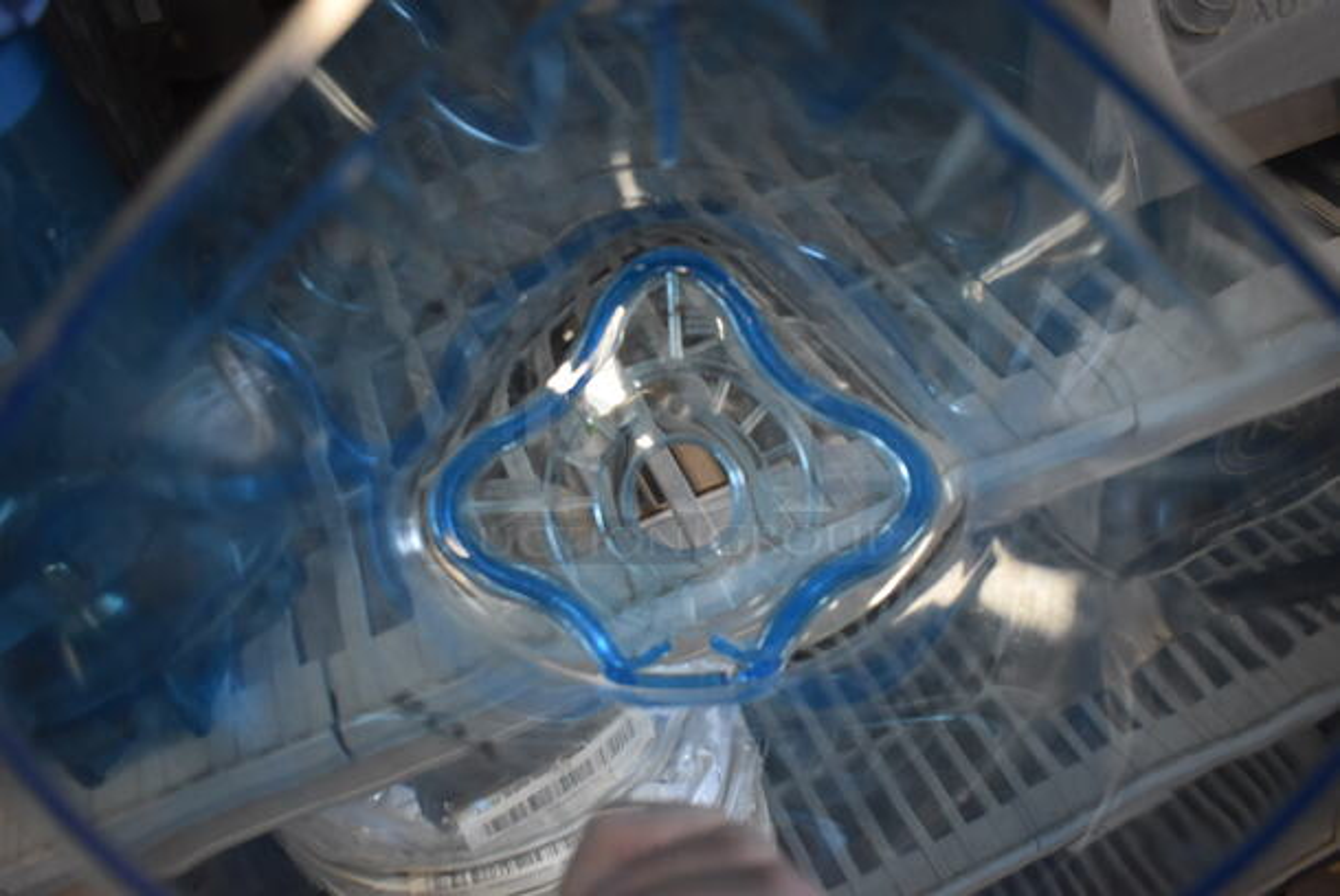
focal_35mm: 30
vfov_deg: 43.7
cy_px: 448
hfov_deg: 61.9
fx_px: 1118
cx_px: 670
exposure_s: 1/125
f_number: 3.5
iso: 1400
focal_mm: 20
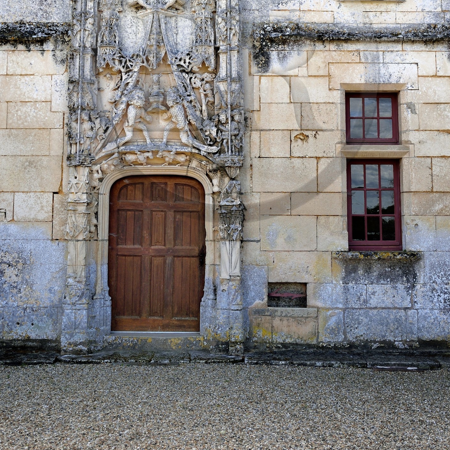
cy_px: 73
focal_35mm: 55
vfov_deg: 30.1
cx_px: 230
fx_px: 809
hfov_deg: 31.1
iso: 200
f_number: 8
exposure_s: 1/250
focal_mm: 38
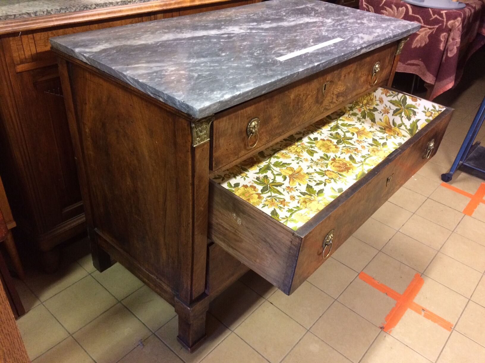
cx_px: 242
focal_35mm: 29
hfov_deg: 61.7
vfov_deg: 48.2
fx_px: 406
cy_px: 182
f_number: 2.2
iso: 320
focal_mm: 4.15
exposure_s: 1/33
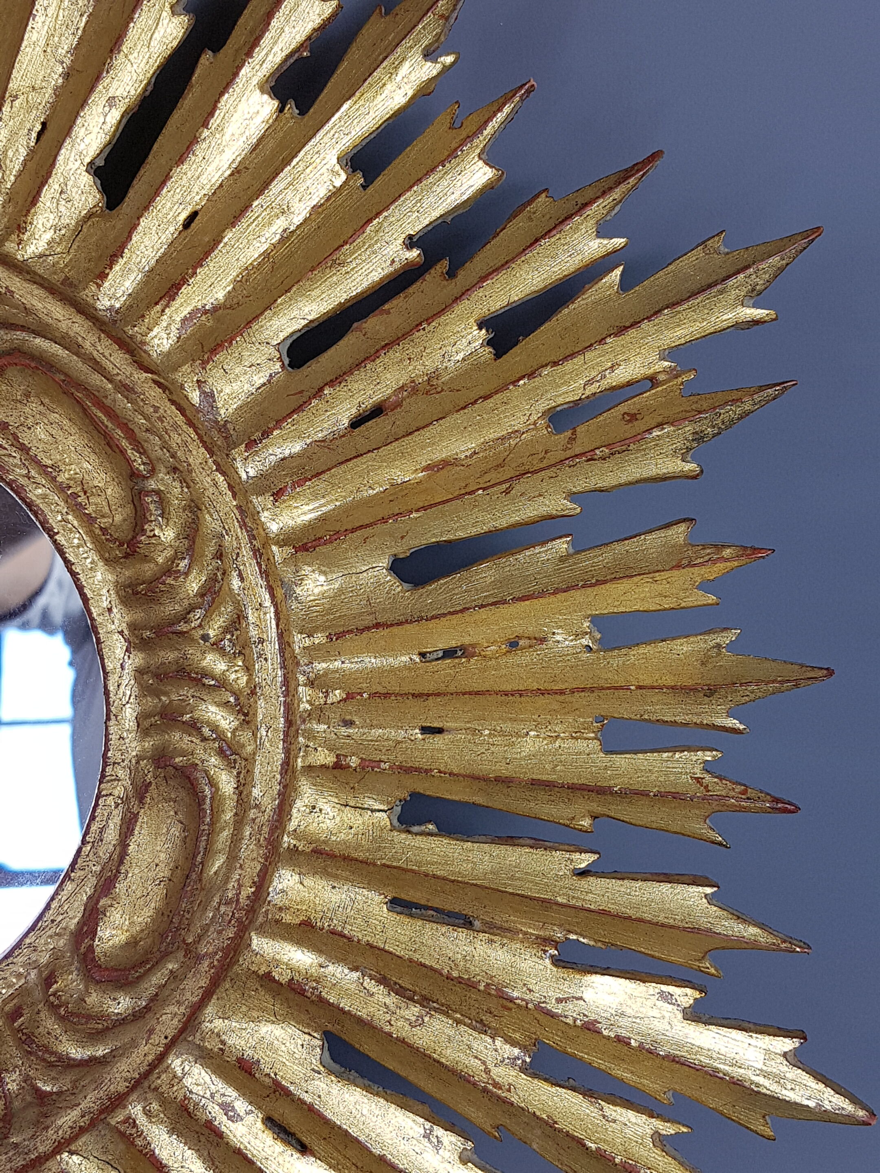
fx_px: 881
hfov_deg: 53.1
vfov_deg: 67.3
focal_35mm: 26
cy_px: 586
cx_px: 440
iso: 50
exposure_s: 1/142
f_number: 1.7
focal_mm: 4.2
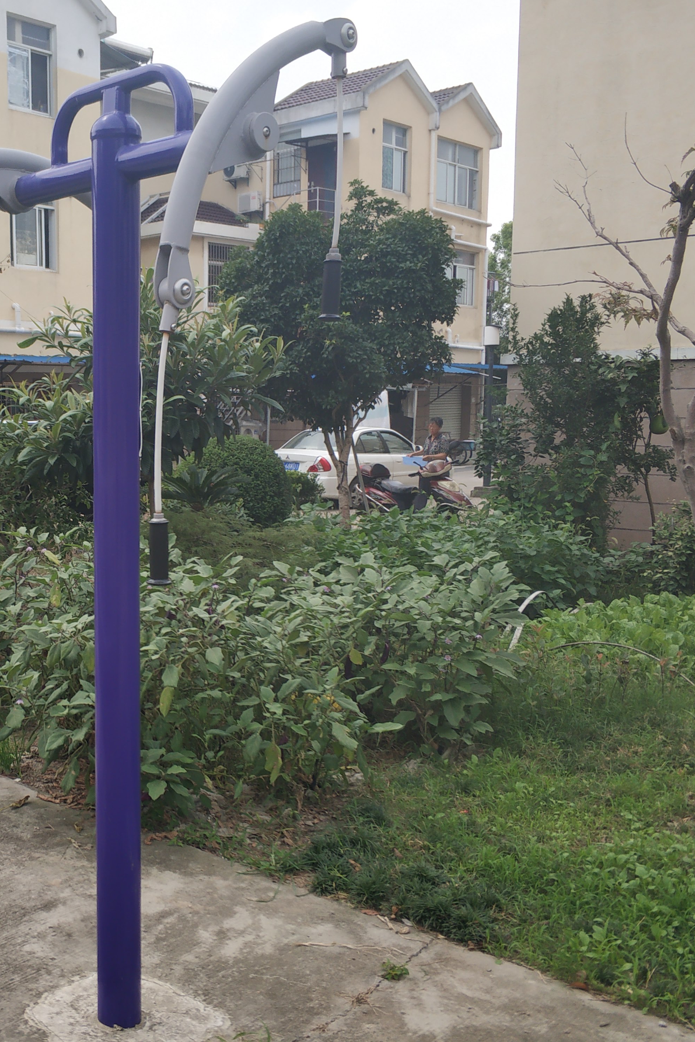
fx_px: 1100
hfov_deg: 33.9
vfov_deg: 50.7
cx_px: 127
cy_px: 523
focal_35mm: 38
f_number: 1.8
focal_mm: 3.82
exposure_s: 1/1047
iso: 152
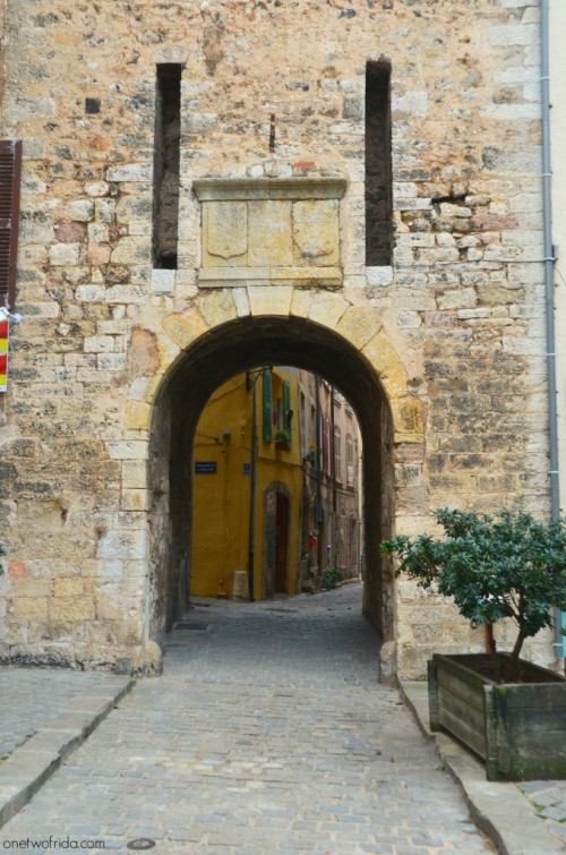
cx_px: 283
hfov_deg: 35.3
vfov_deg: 51.4
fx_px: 888
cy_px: 428
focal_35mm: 38
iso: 800
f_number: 8
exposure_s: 1/50
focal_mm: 25
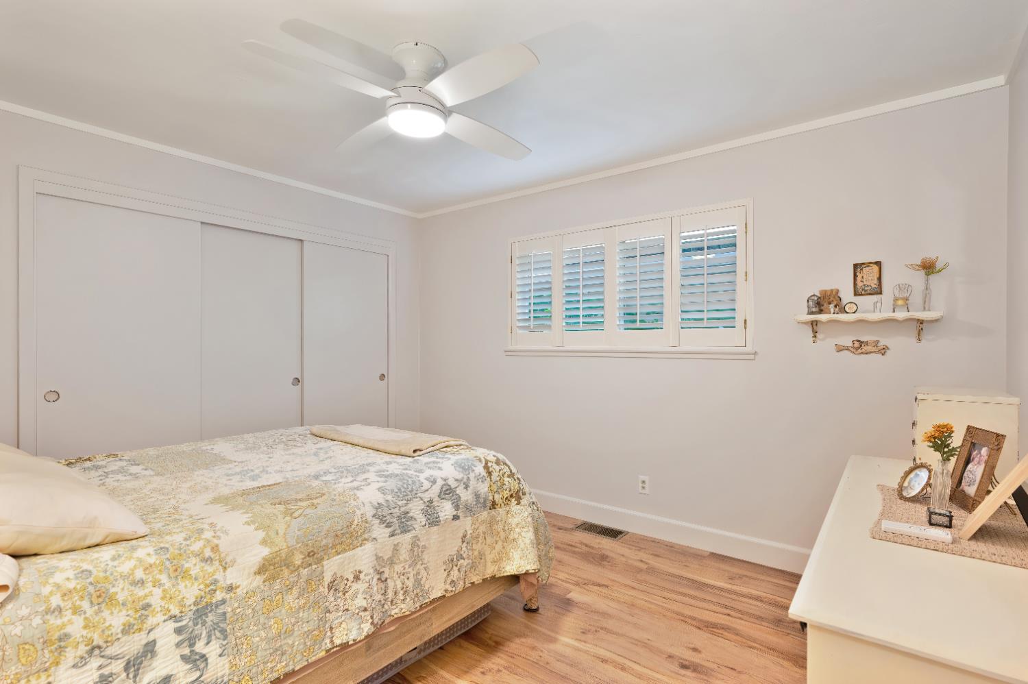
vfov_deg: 70.4
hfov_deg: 93.3
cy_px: 342
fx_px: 485
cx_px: 514
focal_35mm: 17
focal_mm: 17
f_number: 4
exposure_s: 1/6
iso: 500
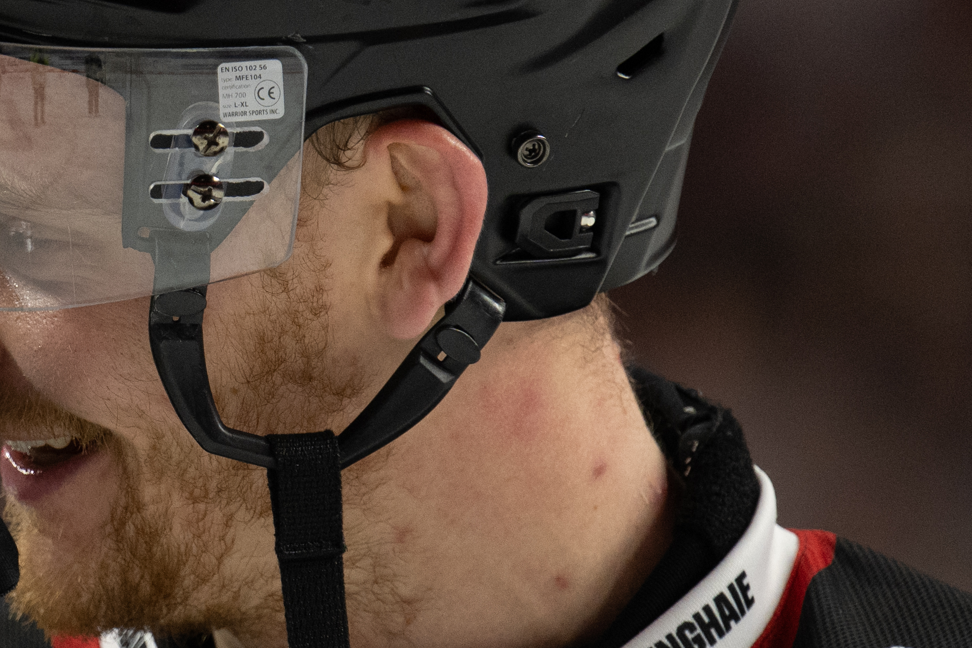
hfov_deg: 2.3
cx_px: -112
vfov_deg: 1.6
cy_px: 209
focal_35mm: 878
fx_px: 23704
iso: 1250
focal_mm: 200
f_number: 3.2
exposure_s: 1/1000
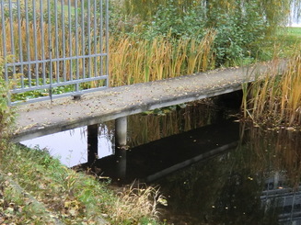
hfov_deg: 40.3
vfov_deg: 30.8
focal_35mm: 47
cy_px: 131
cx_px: 125
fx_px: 409
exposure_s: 1/60
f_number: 3.2
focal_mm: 4.3
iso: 200
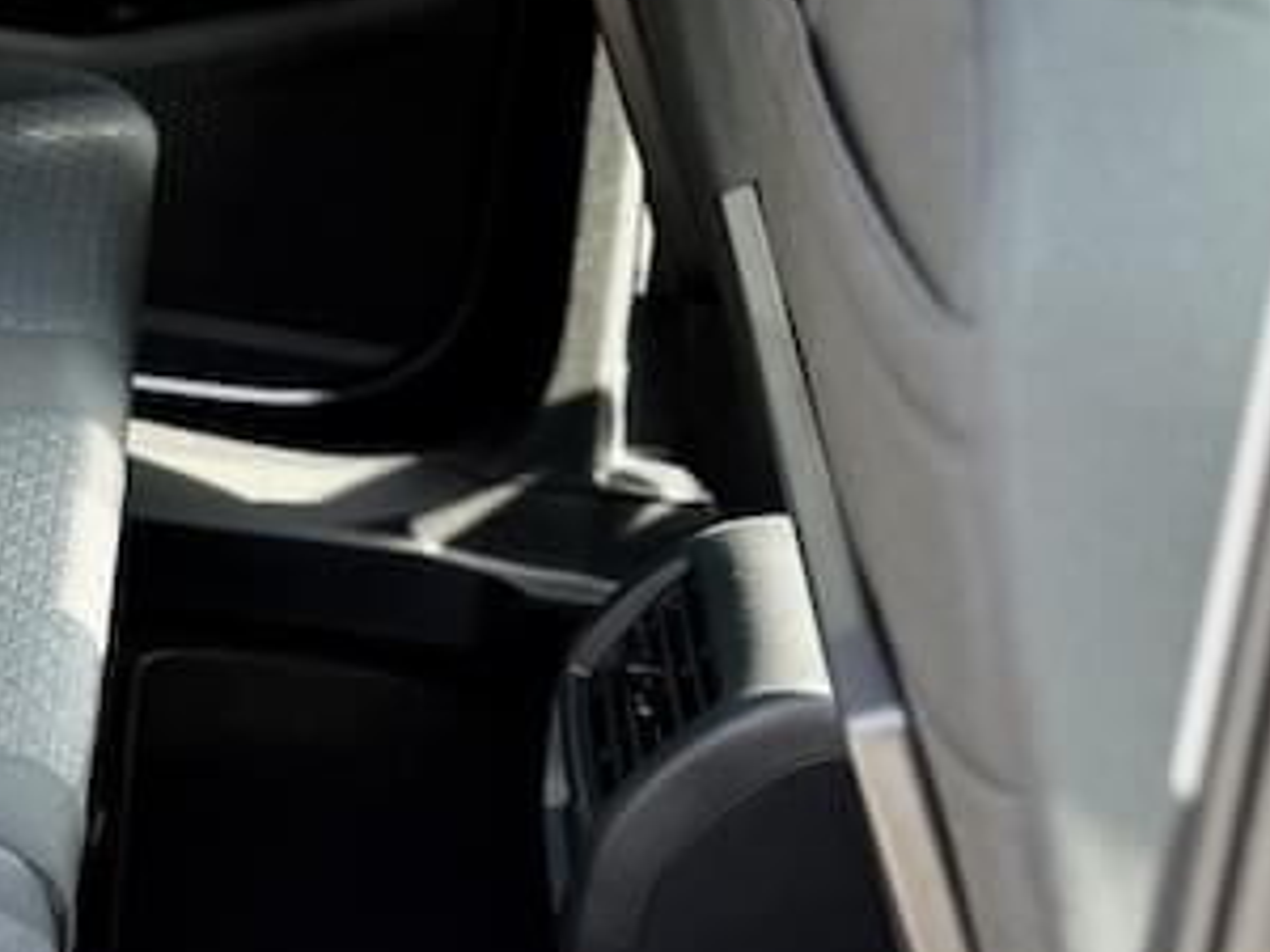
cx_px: -660
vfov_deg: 15.4
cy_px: 415
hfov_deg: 18.1
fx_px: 3522
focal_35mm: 96
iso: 80
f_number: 1.78
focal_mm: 6.76
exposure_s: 1/161
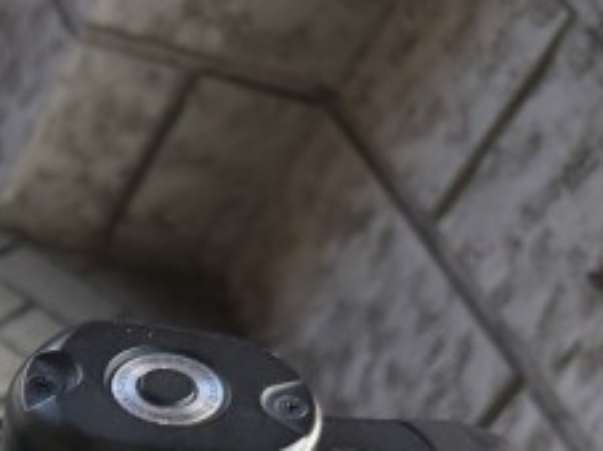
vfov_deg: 12.0
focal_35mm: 113
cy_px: 833
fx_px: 1967
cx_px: -493
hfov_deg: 15.1
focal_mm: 6.76
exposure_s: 1/234
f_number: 1.78
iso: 64
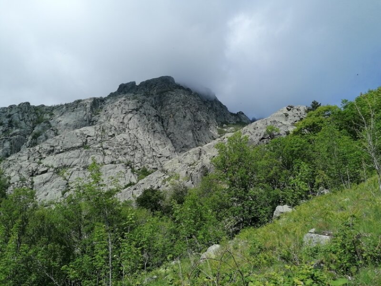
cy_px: 143
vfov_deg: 51.4
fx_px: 297
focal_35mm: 27
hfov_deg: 65.3
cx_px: 190
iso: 50
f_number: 1.8
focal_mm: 4.75
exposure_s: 1/1745
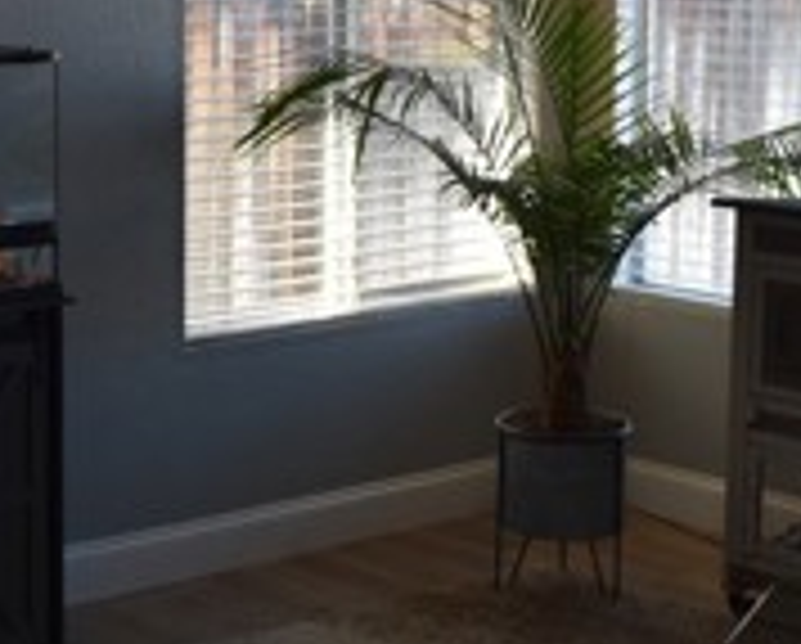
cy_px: 164
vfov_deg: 16.9
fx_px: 2161
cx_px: -153
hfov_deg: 19.8
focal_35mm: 91
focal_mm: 18
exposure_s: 1/100
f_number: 5
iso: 400
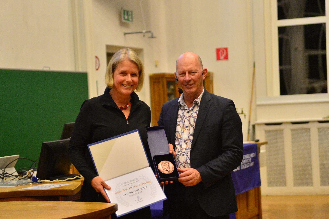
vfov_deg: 16.2
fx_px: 767
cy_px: 128
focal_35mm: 84
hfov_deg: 24.2
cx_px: 167
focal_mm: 70
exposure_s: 1/250
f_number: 2.8
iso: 2500
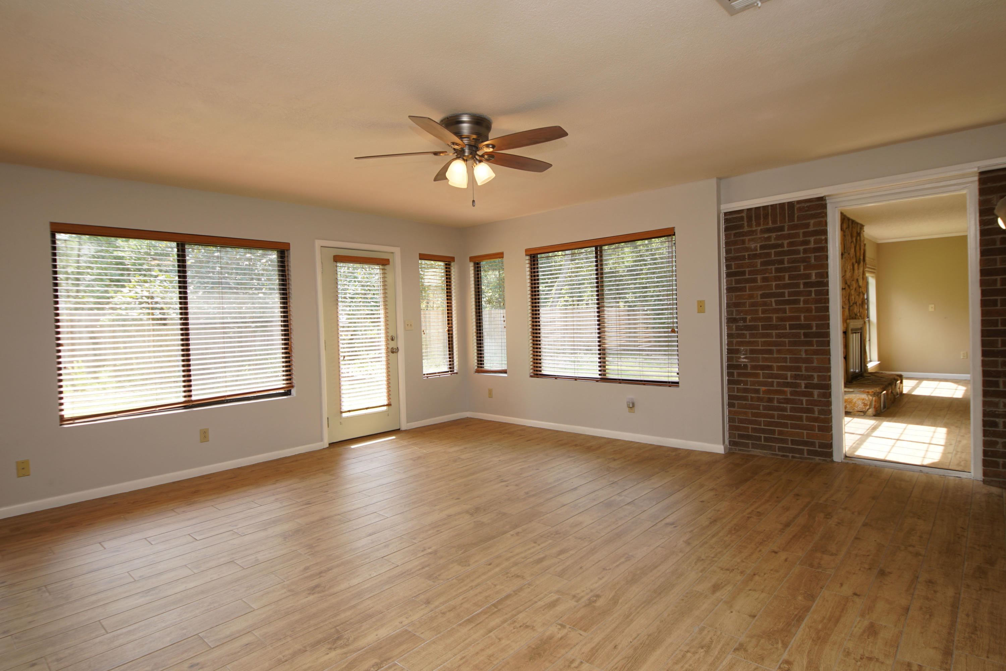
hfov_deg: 90.0
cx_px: 503
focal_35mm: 18
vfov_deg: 67.4
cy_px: 336
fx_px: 503
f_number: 4.5
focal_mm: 12
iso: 160
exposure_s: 1/60
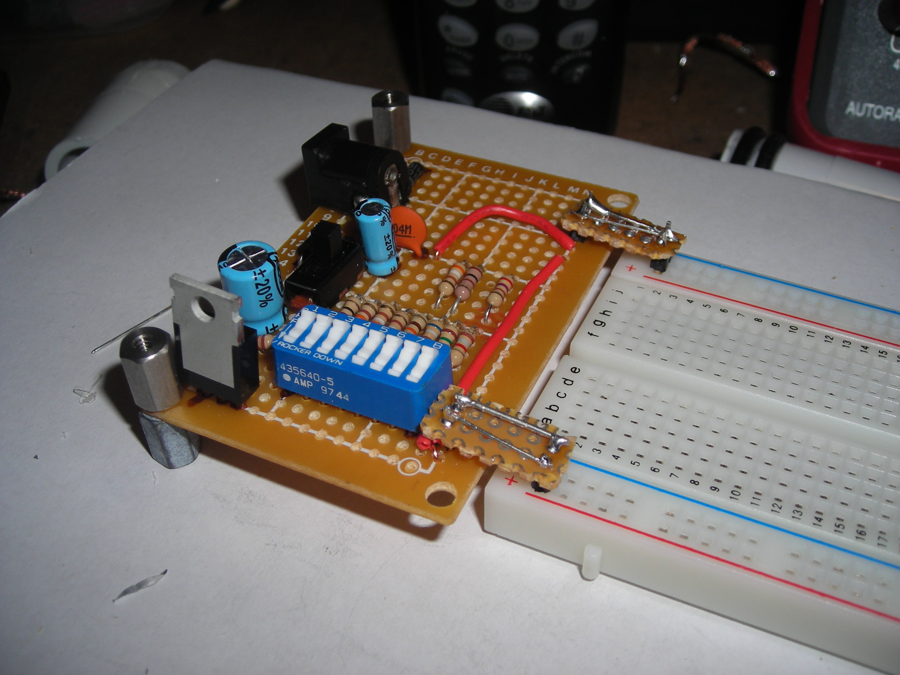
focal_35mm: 41
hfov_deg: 45.8
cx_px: 450
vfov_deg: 35.1
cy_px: 338
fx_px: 1066
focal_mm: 6.8
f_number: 6.6
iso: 50
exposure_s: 1/60
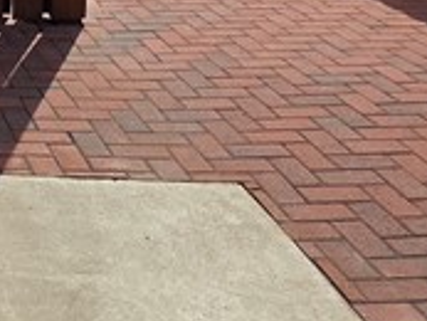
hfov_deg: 22.1
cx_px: -165
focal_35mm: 77
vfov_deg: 17.8
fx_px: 950
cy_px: -106
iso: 40
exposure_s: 1/3873
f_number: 1.9
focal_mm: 2.2
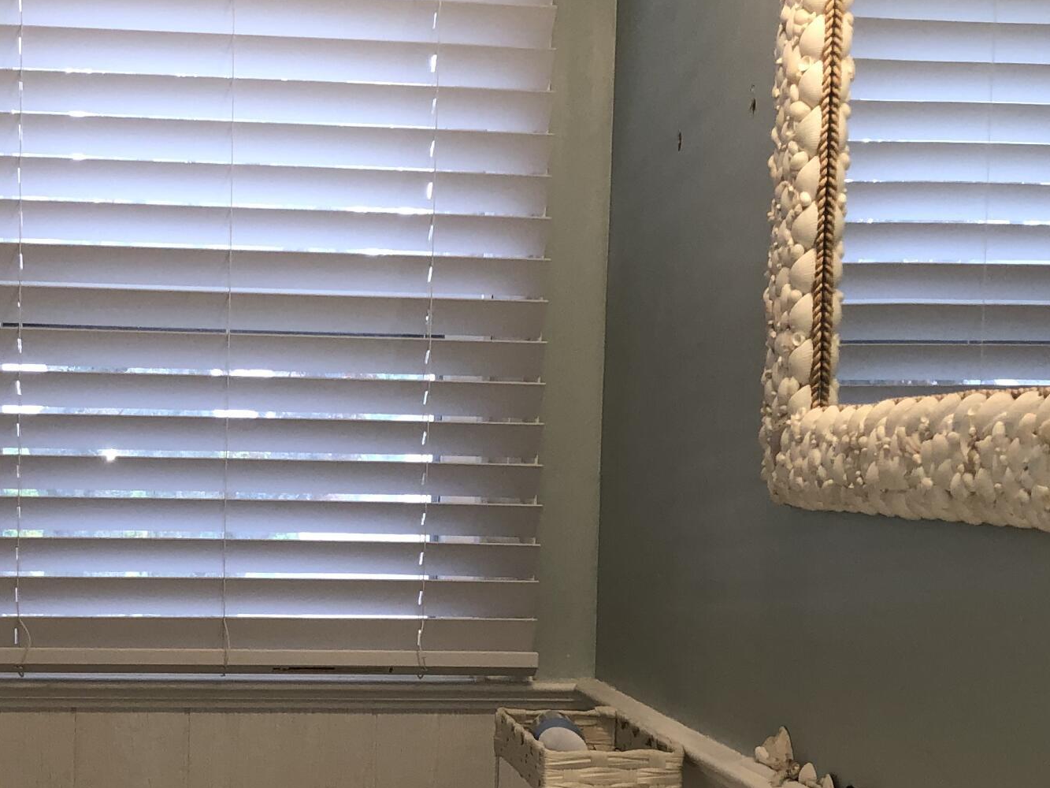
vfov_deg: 23.1
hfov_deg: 30.5
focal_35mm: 63
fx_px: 1911
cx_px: 360
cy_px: 568
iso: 80
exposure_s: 1/120
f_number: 1.8
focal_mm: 3.99
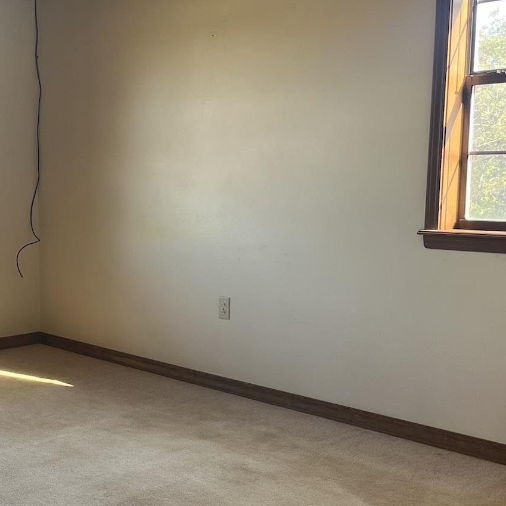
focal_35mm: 52
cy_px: 285
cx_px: 22
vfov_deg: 32.7
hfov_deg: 30.8
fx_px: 860
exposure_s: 1/121
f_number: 1.6
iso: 125
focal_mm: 5.1
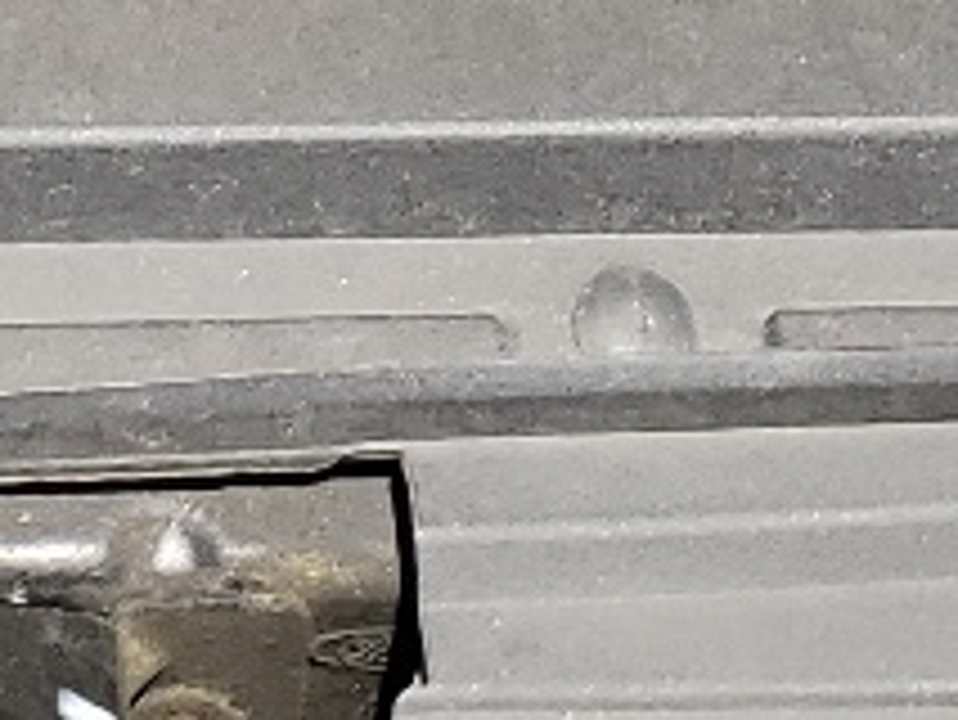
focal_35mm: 195
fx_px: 5400
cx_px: -445
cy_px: -1809
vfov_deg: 6.6
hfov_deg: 9.9
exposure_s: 1/1429
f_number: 1.5
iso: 50
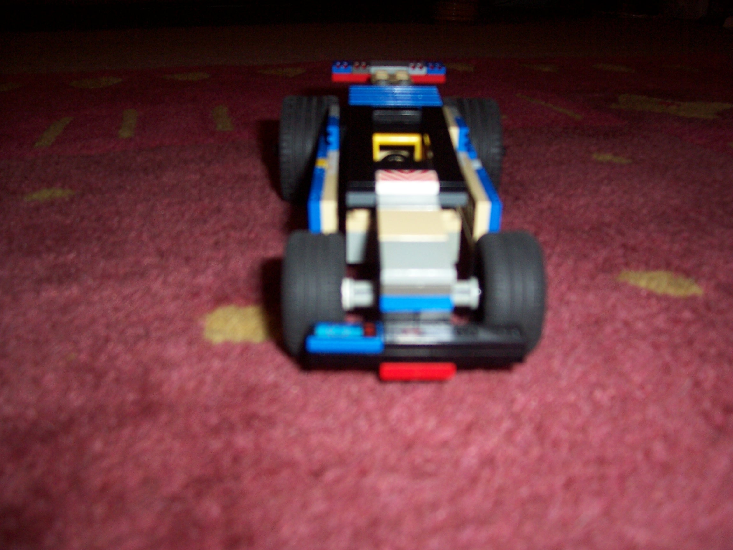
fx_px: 720
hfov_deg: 54.0
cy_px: 275
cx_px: 366
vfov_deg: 41.8
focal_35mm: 34
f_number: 2.7
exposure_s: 1/60
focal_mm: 5.6
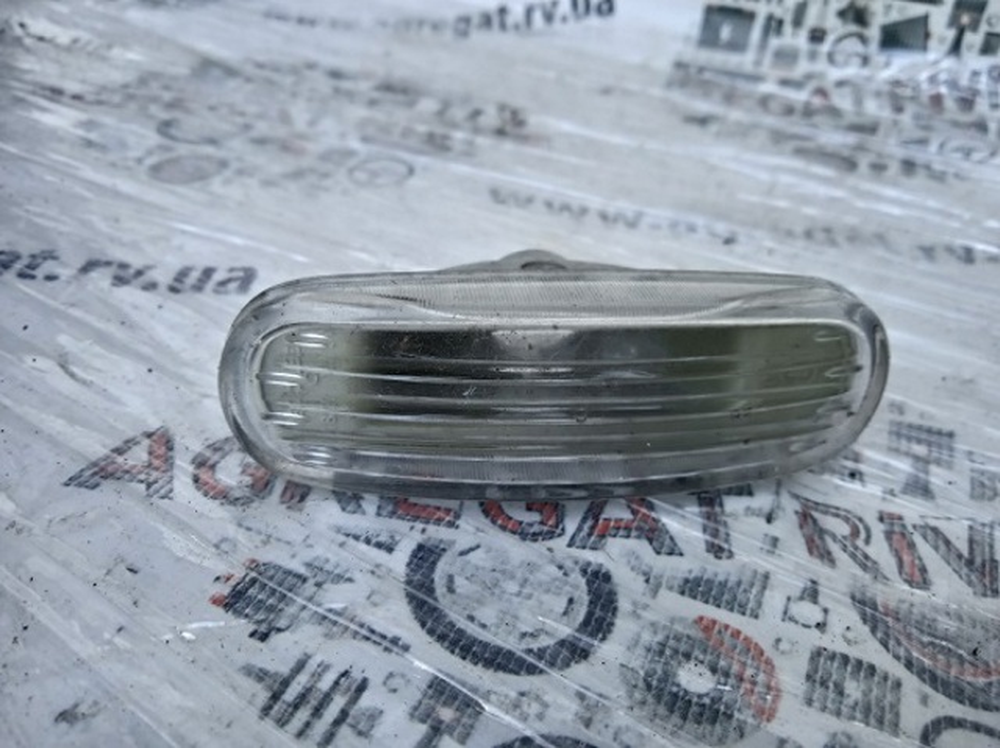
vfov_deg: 49.7
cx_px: 500
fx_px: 808
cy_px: 374
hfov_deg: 63.5
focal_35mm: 28
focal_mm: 3.43
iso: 112
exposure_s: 1/100
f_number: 2.2
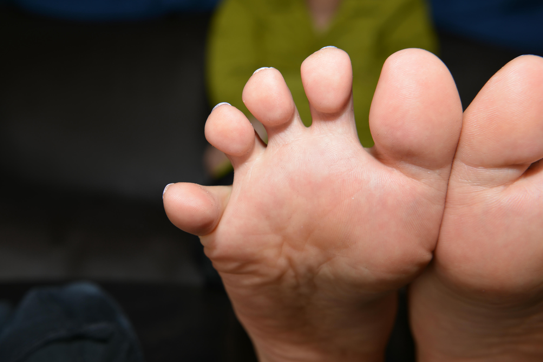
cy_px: 181
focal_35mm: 48
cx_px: 272
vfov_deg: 28.1
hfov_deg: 41.1
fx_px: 724
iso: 100
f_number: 8
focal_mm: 48
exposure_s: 1/125
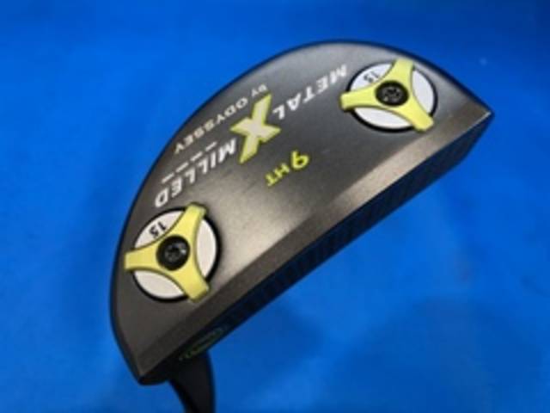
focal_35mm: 26
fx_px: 413
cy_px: 206
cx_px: 275
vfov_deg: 53.1
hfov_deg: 67.3
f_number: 1.8
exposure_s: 1/60
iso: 64
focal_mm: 4.25
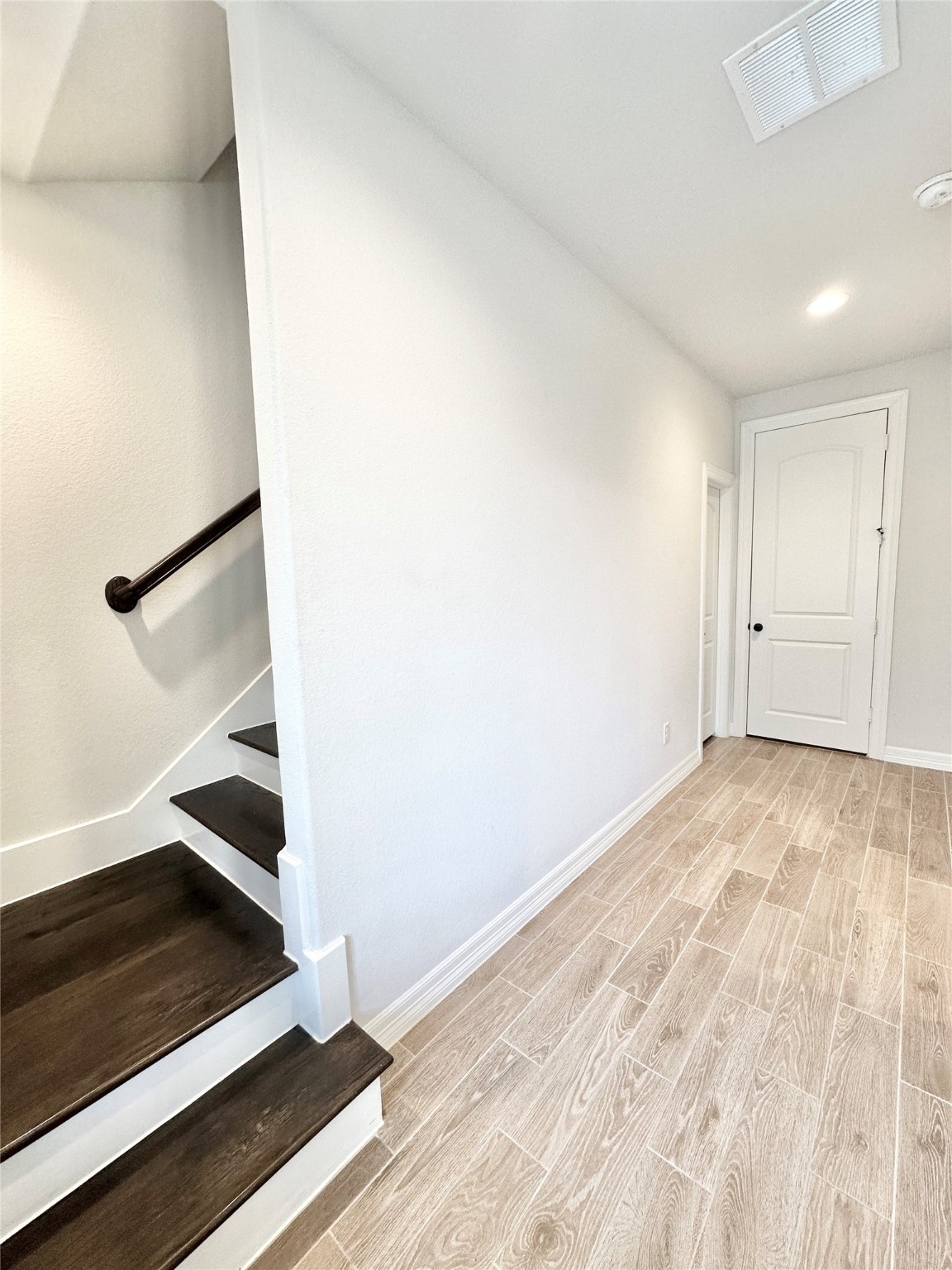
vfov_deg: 102.1
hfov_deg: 85.7
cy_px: 635
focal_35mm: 14
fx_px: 513
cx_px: 476
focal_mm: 2.22
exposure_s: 1/120
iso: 125
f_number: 2.2
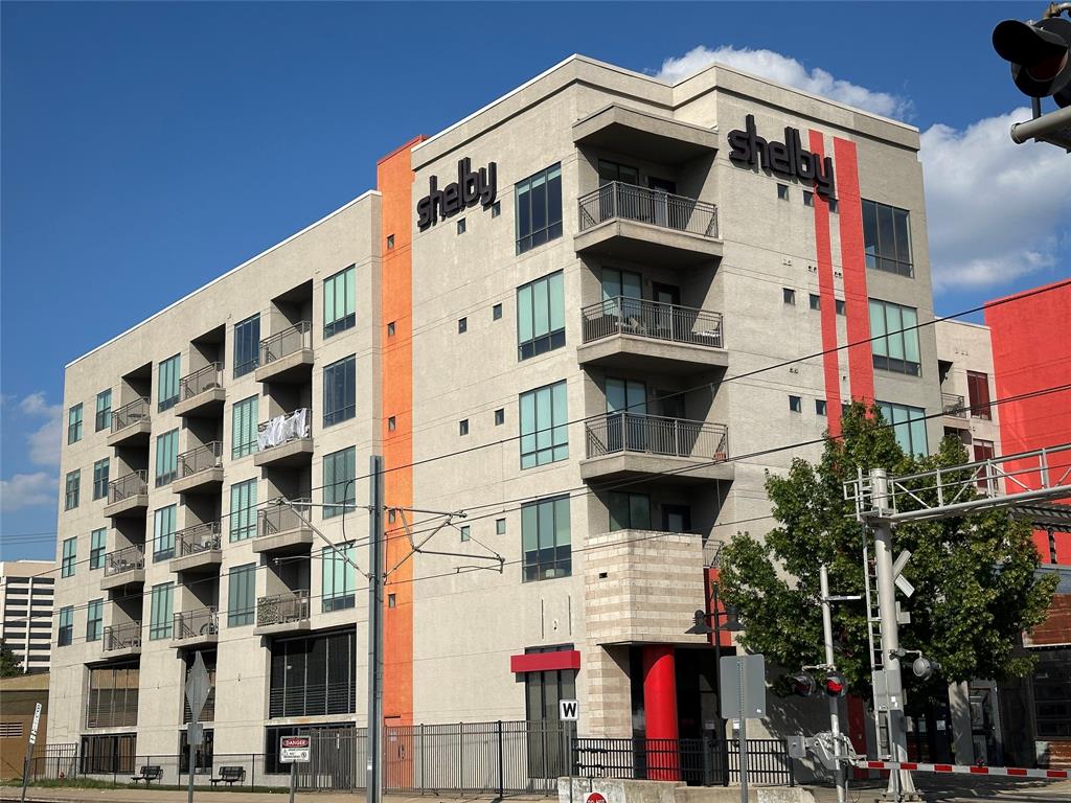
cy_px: 402
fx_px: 1485
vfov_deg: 30.3
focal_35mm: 48
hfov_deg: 39.7
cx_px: 536
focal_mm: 6.86
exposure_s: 1/6623
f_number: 1.78
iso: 64
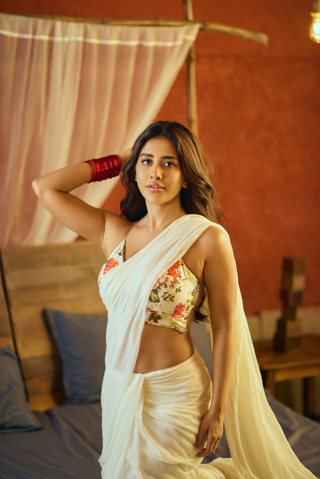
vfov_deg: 23.9
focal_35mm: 85
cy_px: 240
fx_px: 1132
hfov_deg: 16.1
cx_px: 160
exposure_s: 1/100
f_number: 2
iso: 400
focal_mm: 85
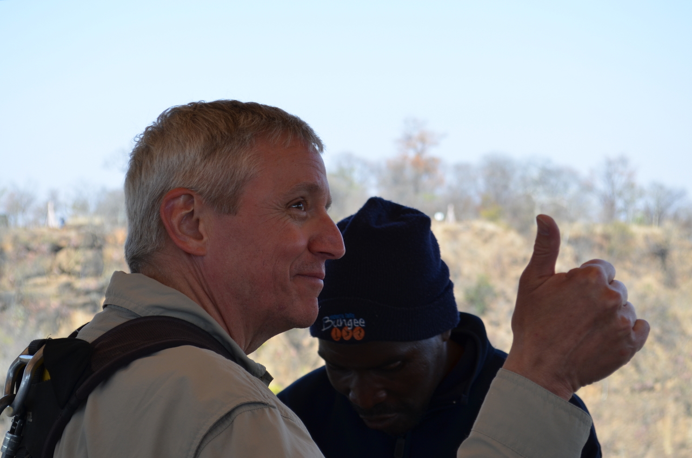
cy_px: 229
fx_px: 1583
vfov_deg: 16.5
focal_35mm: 82
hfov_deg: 24.7
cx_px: 346
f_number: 7.1
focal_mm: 55
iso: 200
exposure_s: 1/200
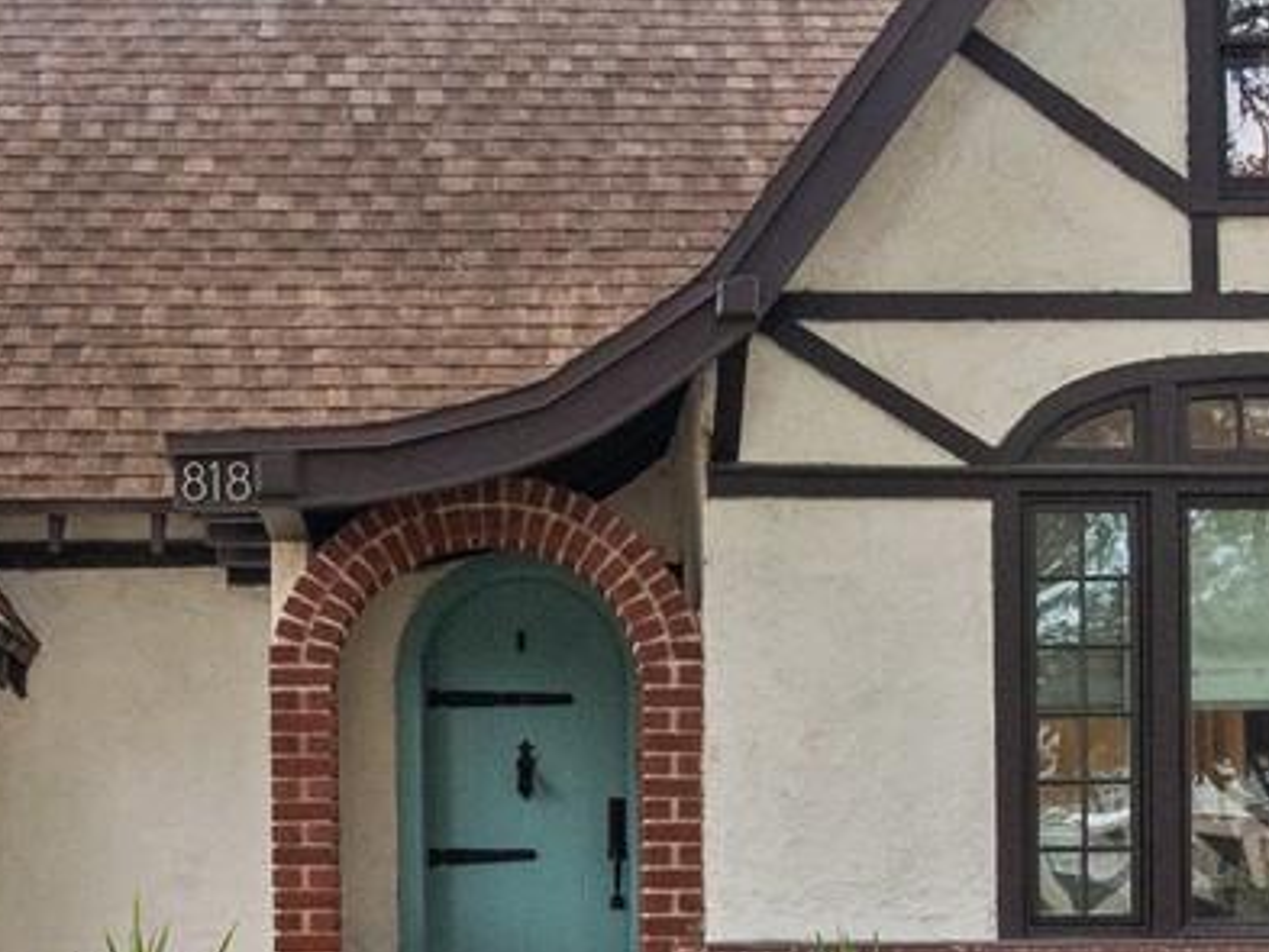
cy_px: 797
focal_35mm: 57
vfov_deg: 25.1
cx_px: 494
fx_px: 2090
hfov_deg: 33.6
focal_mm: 7
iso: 400
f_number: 7.1
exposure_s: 1/50
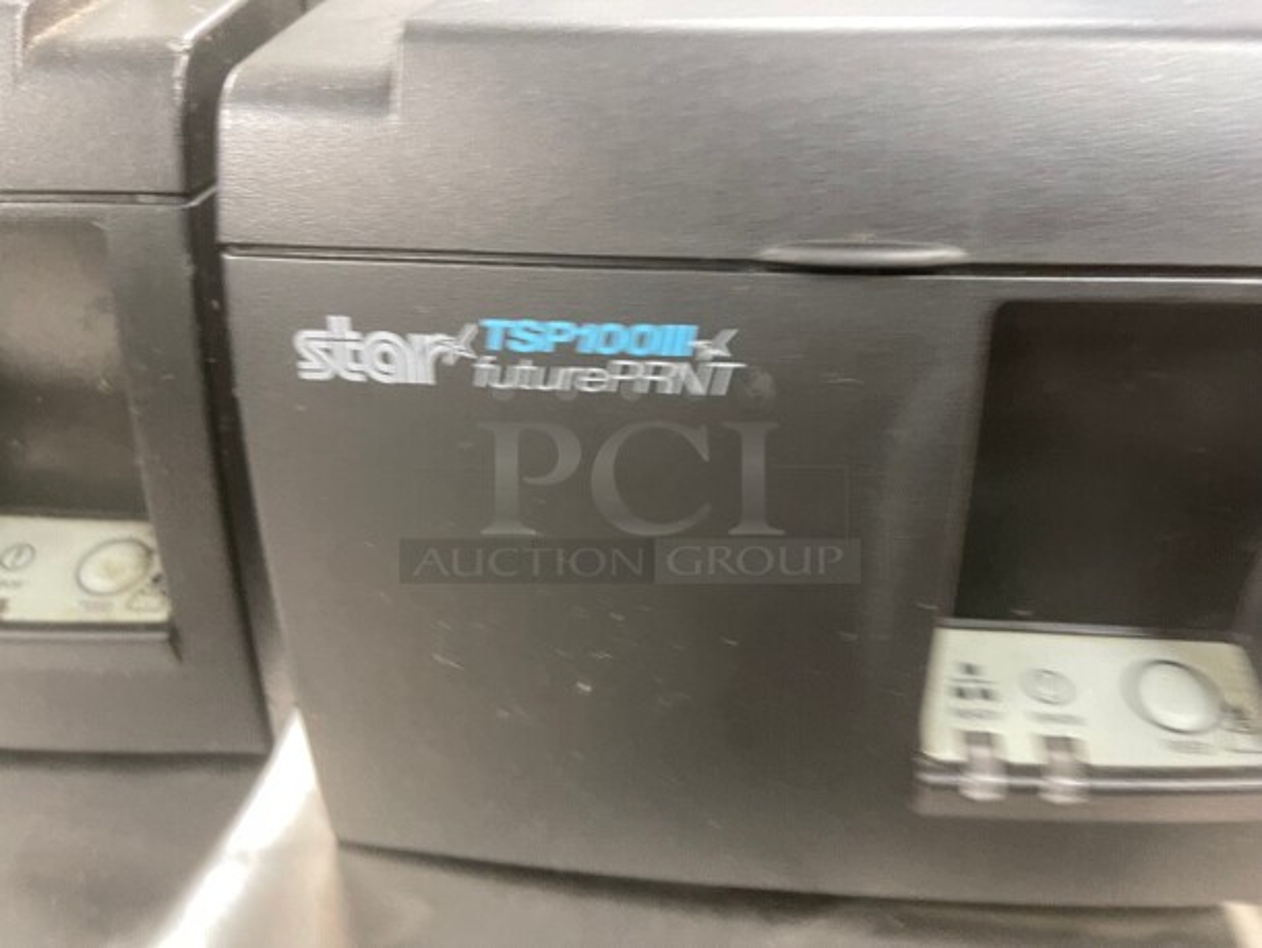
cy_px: 474
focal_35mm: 26
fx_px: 948
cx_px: 631
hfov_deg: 67.3
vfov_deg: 53.1
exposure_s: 1/30
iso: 500
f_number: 1.6
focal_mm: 5.1
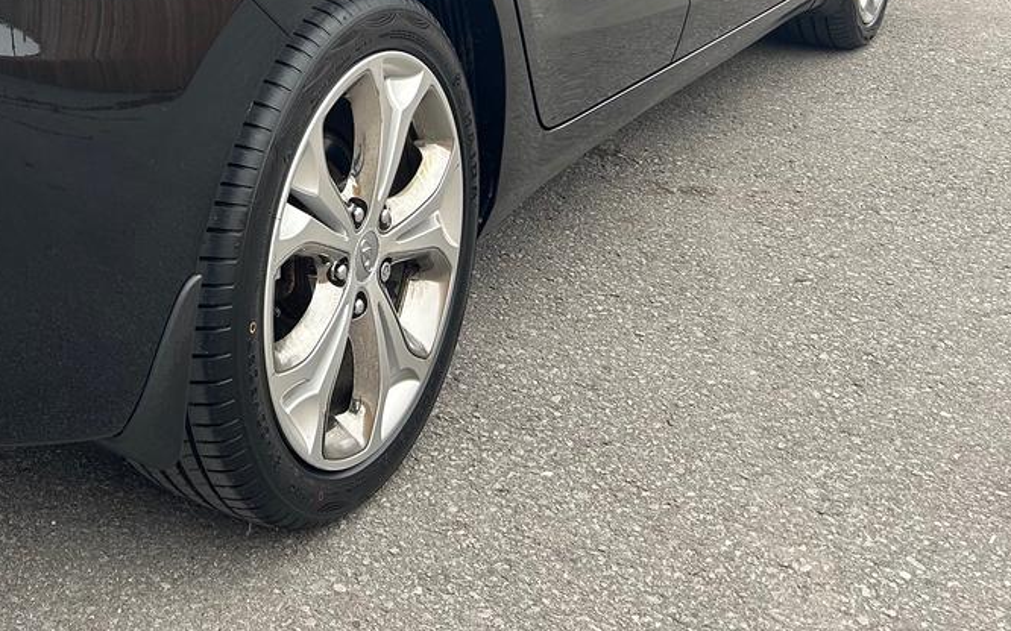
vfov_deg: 22.9
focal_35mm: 53
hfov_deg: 35.5
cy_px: -71
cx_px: 62
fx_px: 1460
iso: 50
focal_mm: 5.7
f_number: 1.5
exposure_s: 1/335
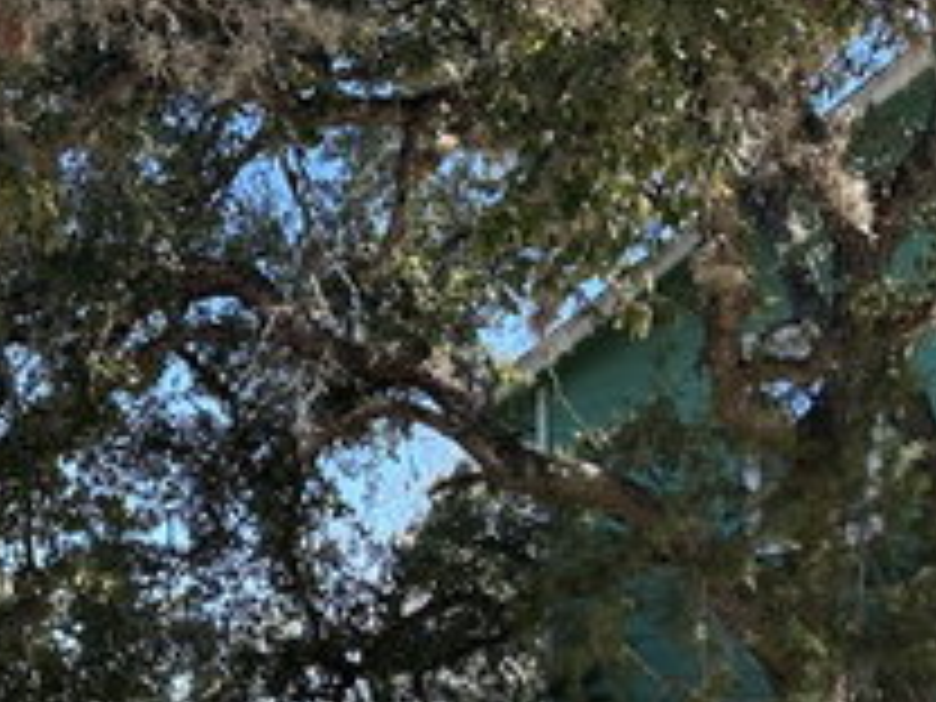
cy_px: 747
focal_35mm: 59
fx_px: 1595
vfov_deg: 23.5
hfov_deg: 32.7
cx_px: 432
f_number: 1.78
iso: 80
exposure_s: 1/535
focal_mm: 6.86
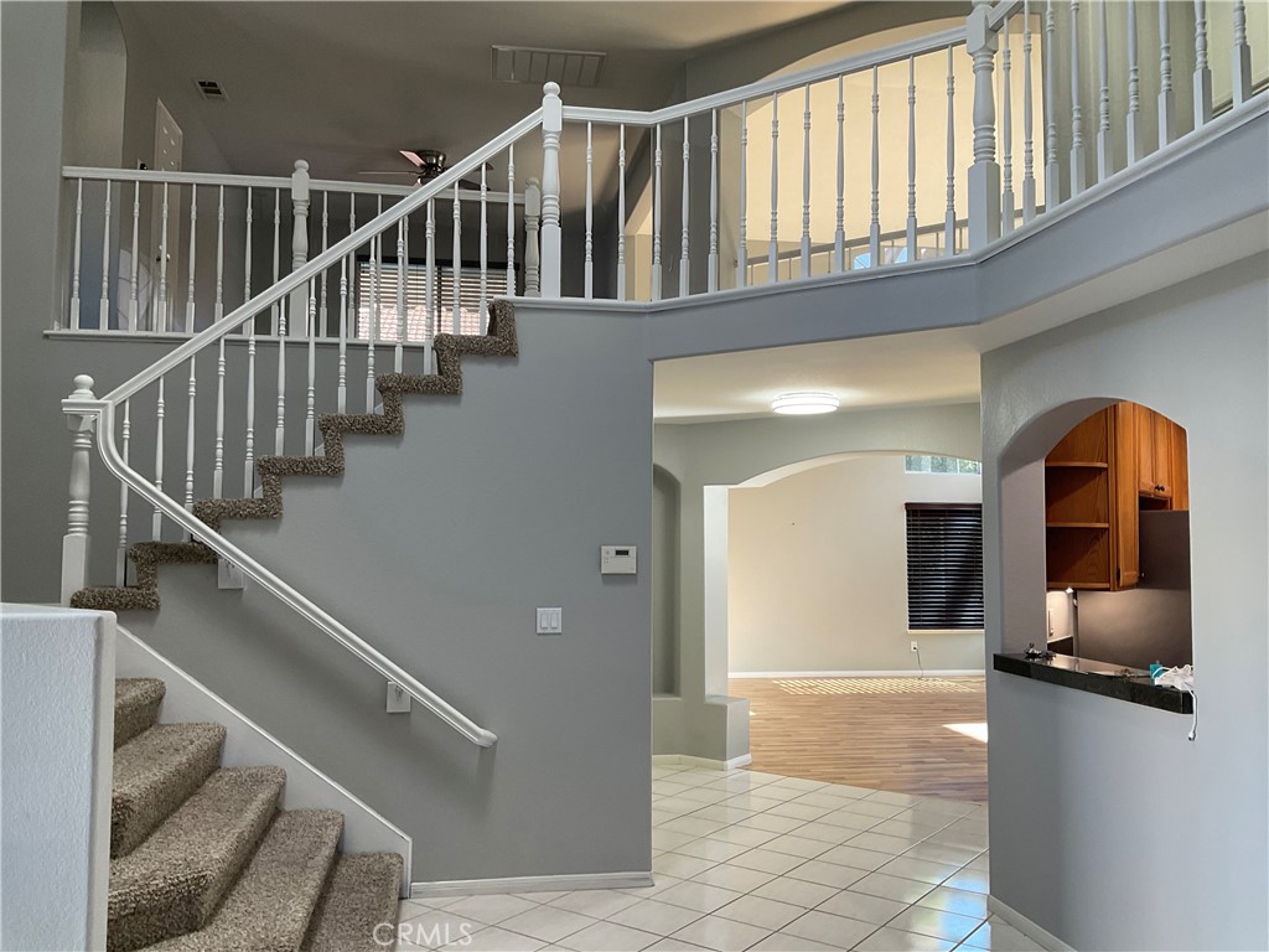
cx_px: 634
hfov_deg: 61.7
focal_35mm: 29
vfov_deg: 48.2
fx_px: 1063
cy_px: 476
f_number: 1.8
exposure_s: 1/60
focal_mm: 3
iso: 50
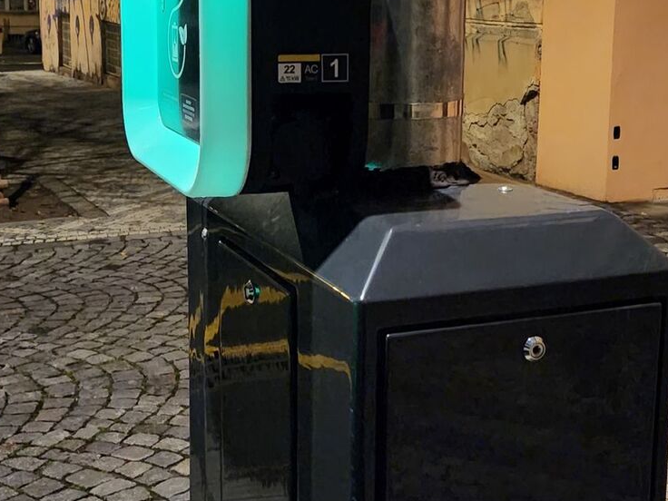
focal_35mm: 60
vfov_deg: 24.3
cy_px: 174
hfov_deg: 32.0
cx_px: 426
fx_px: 1158
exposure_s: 1/25
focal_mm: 5.4
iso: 1600
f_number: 1.8
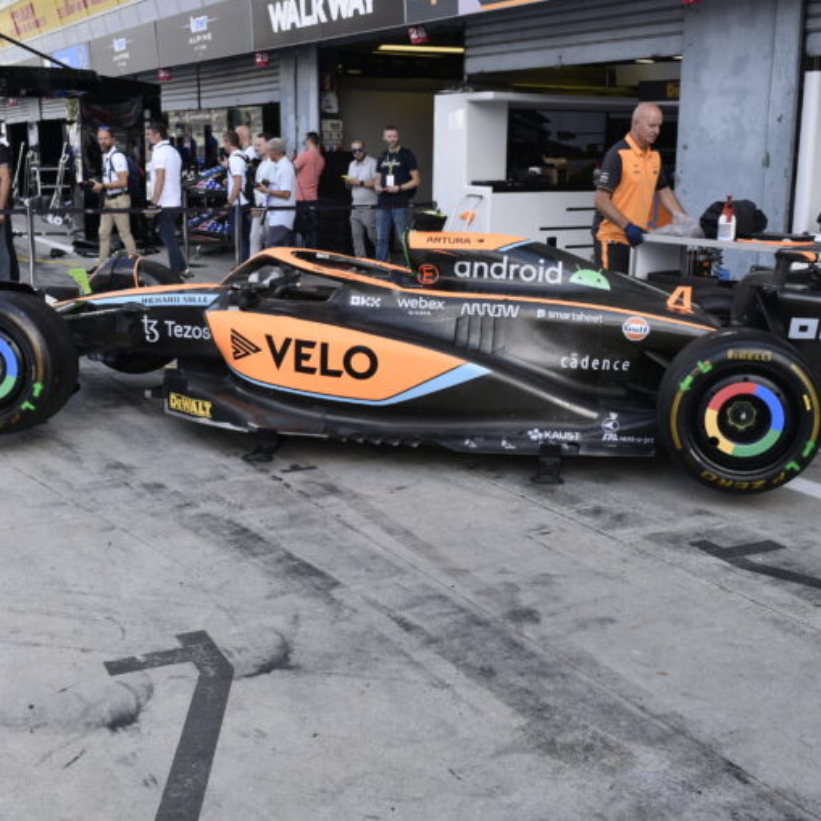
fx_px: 1100
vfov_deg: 40.9
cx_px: 398
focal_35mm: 41
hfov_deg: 40.9
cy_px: 410
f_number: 9
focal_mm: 32
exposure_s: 1/320
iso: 400
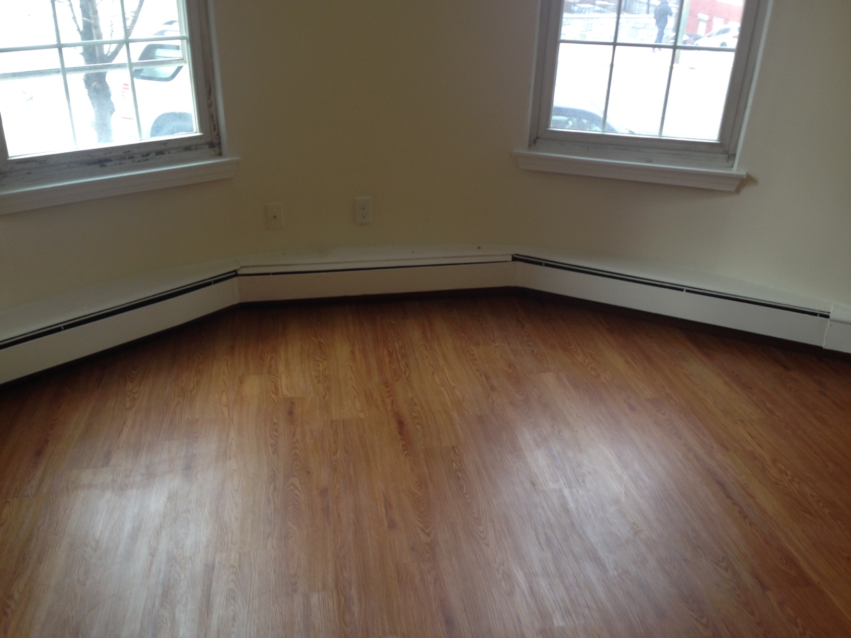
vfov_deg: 42.9
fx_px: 811
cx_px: 426
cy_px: 319
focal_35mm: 33
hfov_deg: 55.4
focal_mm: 4.12
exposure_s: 1/24
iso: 50
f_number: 2.4
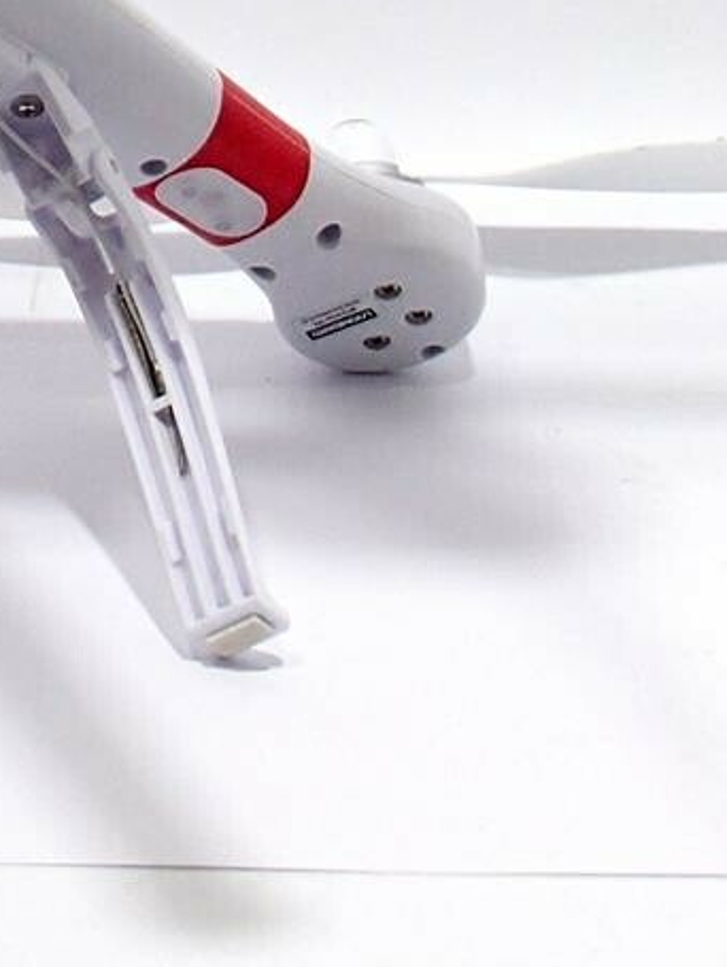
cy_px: -306
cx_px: -270
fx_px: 3635
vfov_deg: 14.5
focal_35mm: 130
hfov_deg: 11.1
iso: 200
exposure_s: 1/160
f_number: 4.7
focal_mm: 6.64
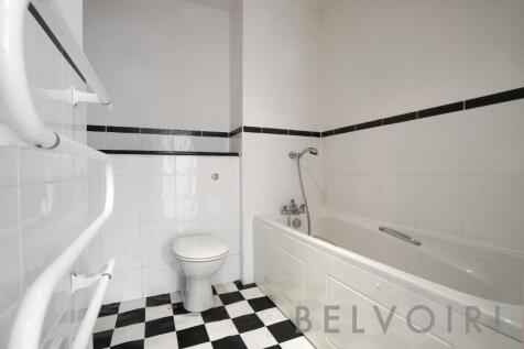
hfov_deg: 96.8
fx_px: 233
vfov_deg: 73.7
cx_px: 262
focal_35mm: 16
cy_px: 174
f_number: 8
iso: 400
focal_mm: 16
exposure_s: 1/6
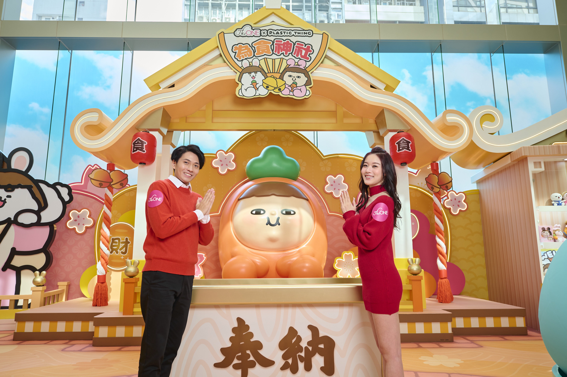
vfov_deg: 53.1
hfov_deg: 73.8
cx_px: 284
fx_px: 378
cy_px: 188
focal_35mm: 24
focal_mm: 24
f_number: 4.5
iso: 250
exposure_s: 1/160
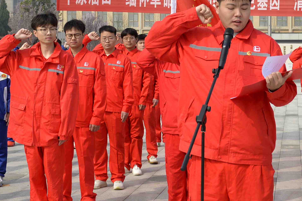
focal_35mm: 91
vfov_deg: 14.9
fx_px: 764
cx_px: 237
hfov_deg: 22.1
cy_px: 37
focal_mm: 29
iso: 200
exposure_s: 1/1000
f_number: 6.3
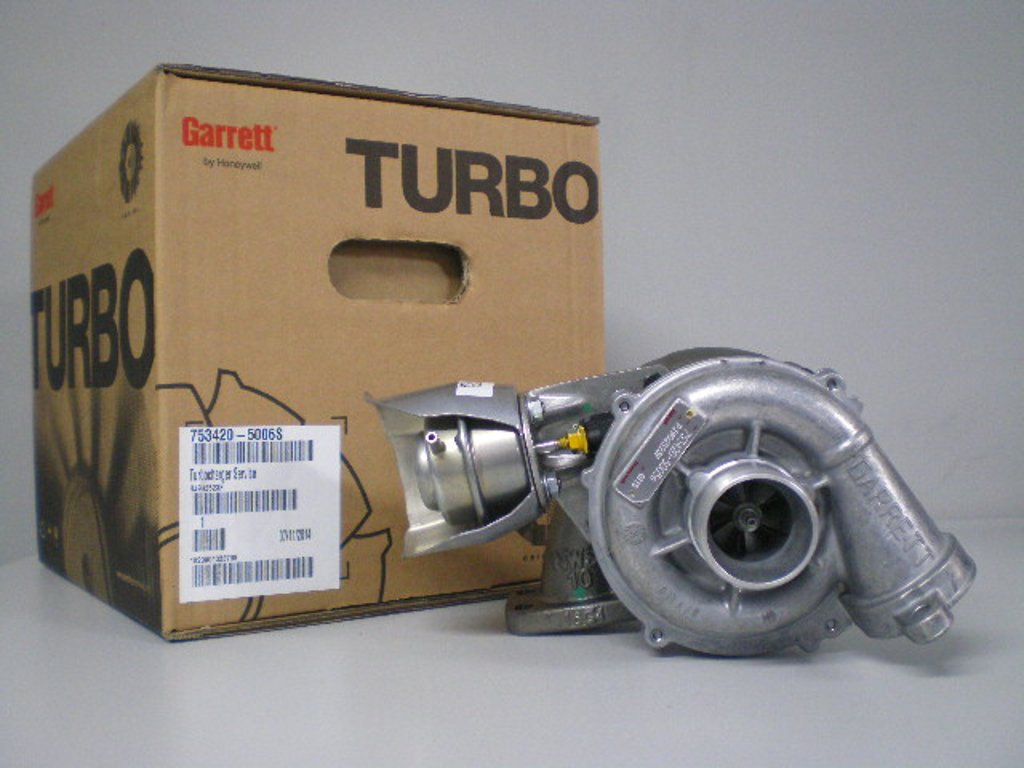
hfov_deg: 49.0
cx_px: 512
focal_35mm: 38
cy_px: 384
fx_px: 1124
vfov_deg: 37.7
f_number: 3.1
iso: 320
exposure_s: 1/30
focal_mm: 6.3
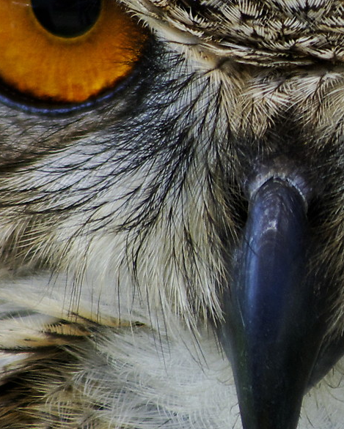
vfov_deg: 1.1
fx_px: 22024
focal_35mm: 1731
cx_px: 460
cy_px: 108
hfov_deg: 0.9
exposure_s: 1/320
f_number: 5.8
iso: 320
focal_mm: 300
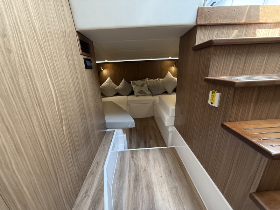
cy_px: 105
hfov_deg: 102.1
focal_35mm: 14
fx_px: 113
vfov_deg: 85.7
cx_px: 140
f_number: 2.2
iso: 320
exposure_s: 1/99
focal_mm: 2.22
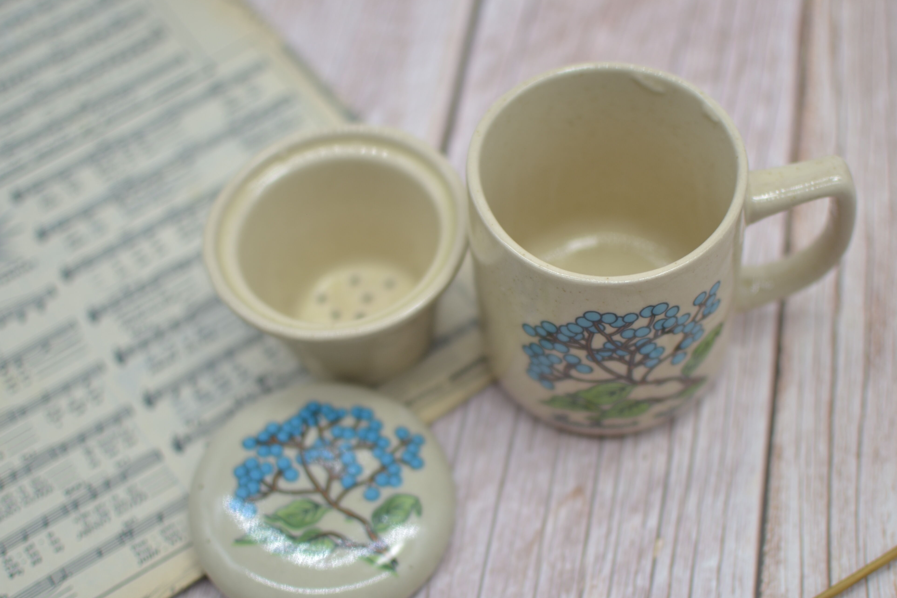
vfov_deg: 21.7
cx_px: 506
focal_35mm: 63
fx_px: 1560
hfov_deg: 32.0
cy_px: 332
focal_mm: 35
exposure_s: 1/500
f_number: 1.8
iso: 100
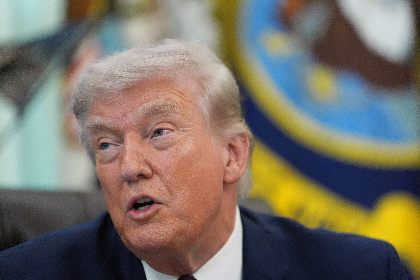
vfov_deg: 6.9
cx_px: 210
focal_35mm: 200
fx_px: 2333
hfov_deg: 10.3
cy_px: 140
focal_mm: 200
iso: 4000
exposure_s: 1/320
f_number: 2.8
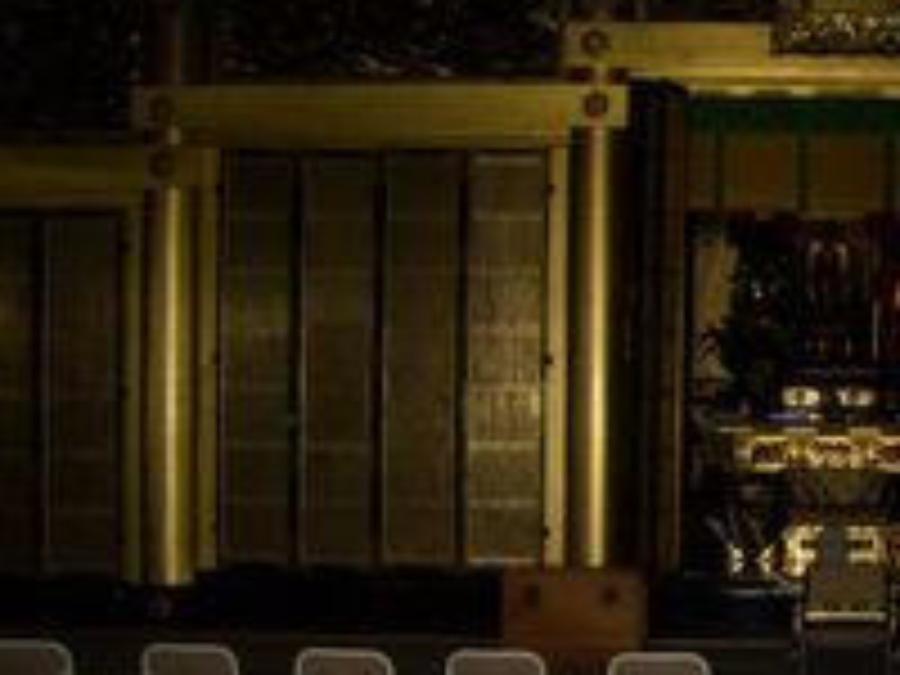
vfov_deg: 20.9
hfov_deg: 26.5
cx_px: 864
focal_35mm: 70
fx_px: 1820
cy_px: 500
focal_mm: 5.8
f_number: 2.6
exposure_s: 1/60
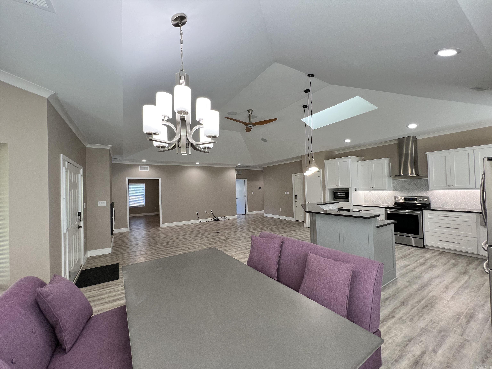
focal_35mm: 13
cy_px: 184
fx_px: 185
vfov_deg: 89.9
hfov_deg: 106.2
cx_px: 246
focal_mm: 1.57
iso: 125
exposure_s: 1/60
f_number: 1.8
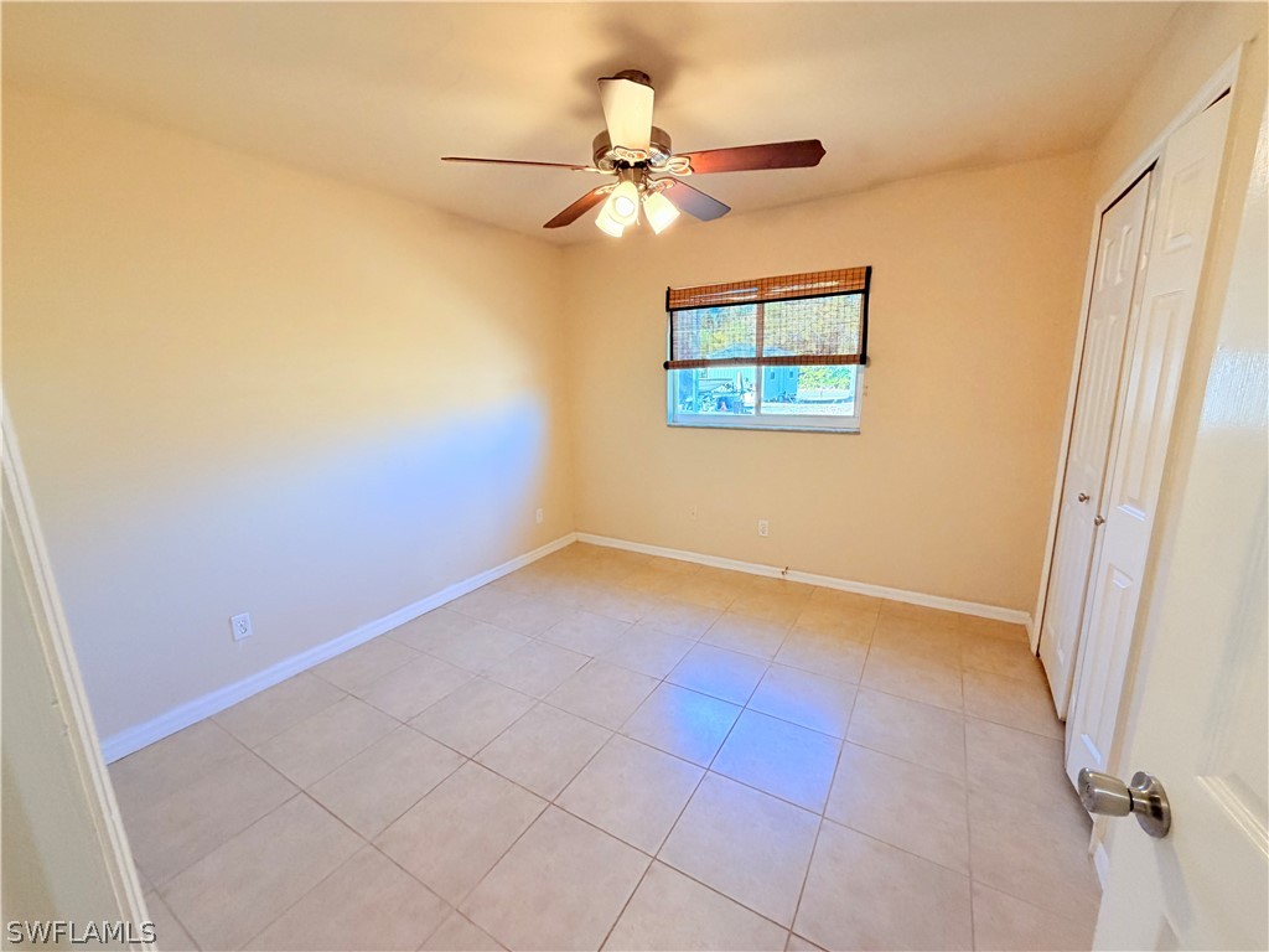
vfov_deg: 85.7
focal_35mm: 14
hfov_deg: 102.1
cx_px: 634
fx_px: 513
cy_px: 476
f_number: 2.2
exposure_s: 1/60
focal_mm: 2.22
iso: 160
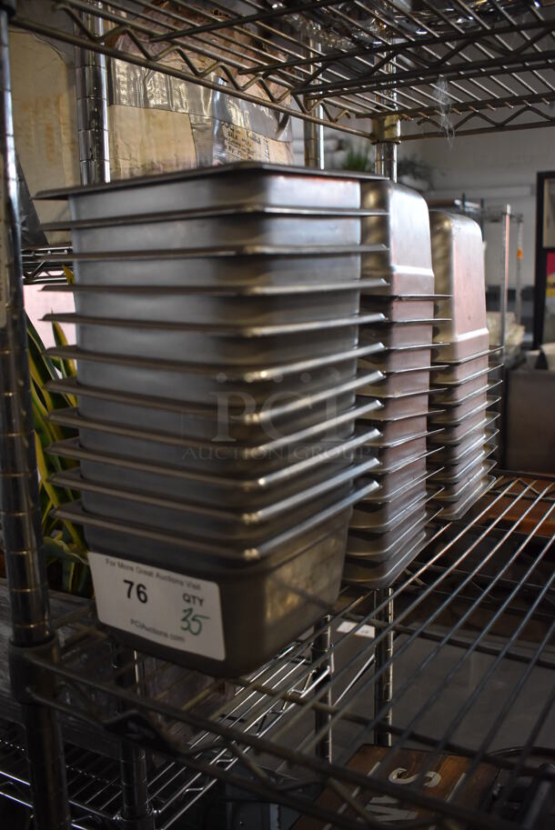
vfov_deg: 57.2
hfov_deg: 40.0
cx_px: 278
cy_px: 415
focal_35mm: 33
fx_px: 762
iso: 1250
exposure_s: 1/125
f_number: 3.8
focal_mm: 22
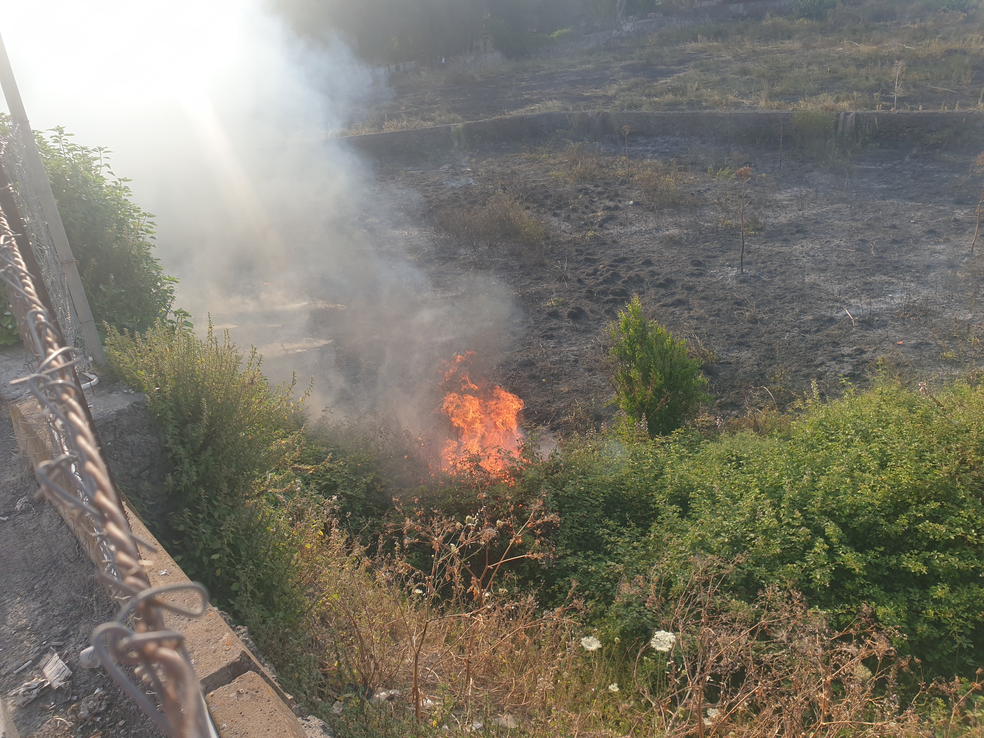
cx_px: 492
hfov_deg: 67.3
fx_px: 739
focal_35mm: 26
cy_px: 369
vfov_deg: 53.1
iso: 50
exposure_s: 1/560
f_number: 2.4
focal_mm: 4.3
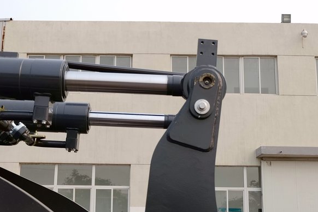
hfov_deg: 36.2
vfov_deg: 24.6
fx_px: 486
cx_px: 144
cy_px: 113
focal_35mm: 55
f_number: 4.5
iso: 100
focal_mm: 26.9
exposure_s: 1/480
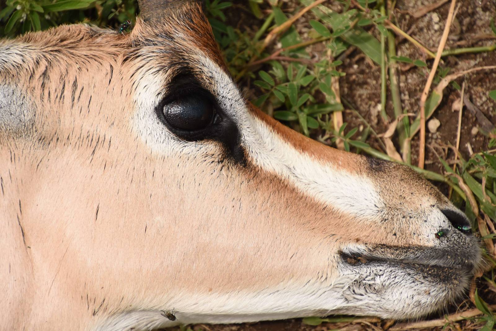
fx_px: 3617
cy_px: 166
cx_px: 248
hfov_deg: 7.8
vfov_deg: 5.2
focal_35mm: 262
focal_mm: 175
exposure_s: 1/5000
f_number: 6
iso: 800
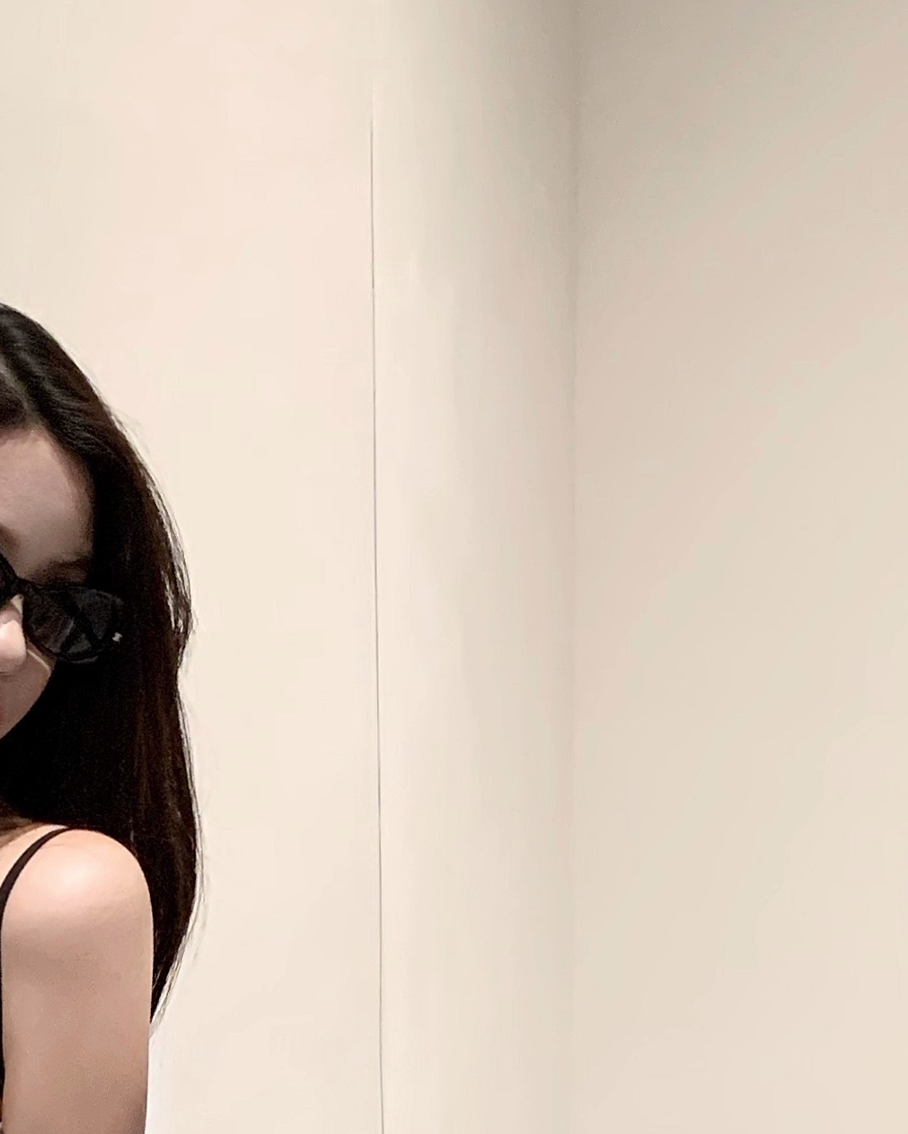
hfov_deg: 18.6
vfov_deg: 22.9
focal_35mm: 81
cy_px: 1047
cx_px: 90
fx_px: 2720
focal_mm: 4.25
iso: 400
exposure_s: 1/40
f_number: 1.8
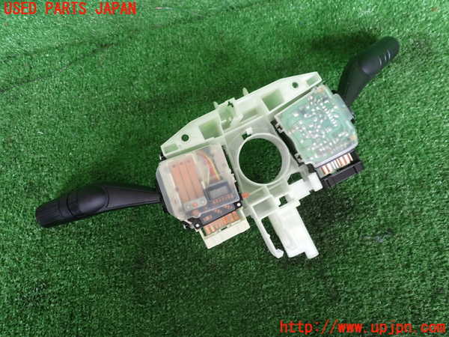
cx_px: 224
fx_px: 389
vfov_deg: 46.8
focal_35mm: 30
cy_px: 168
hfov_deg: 60.0
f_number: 2.3
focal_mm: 5.4
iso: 200
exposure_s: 1/50
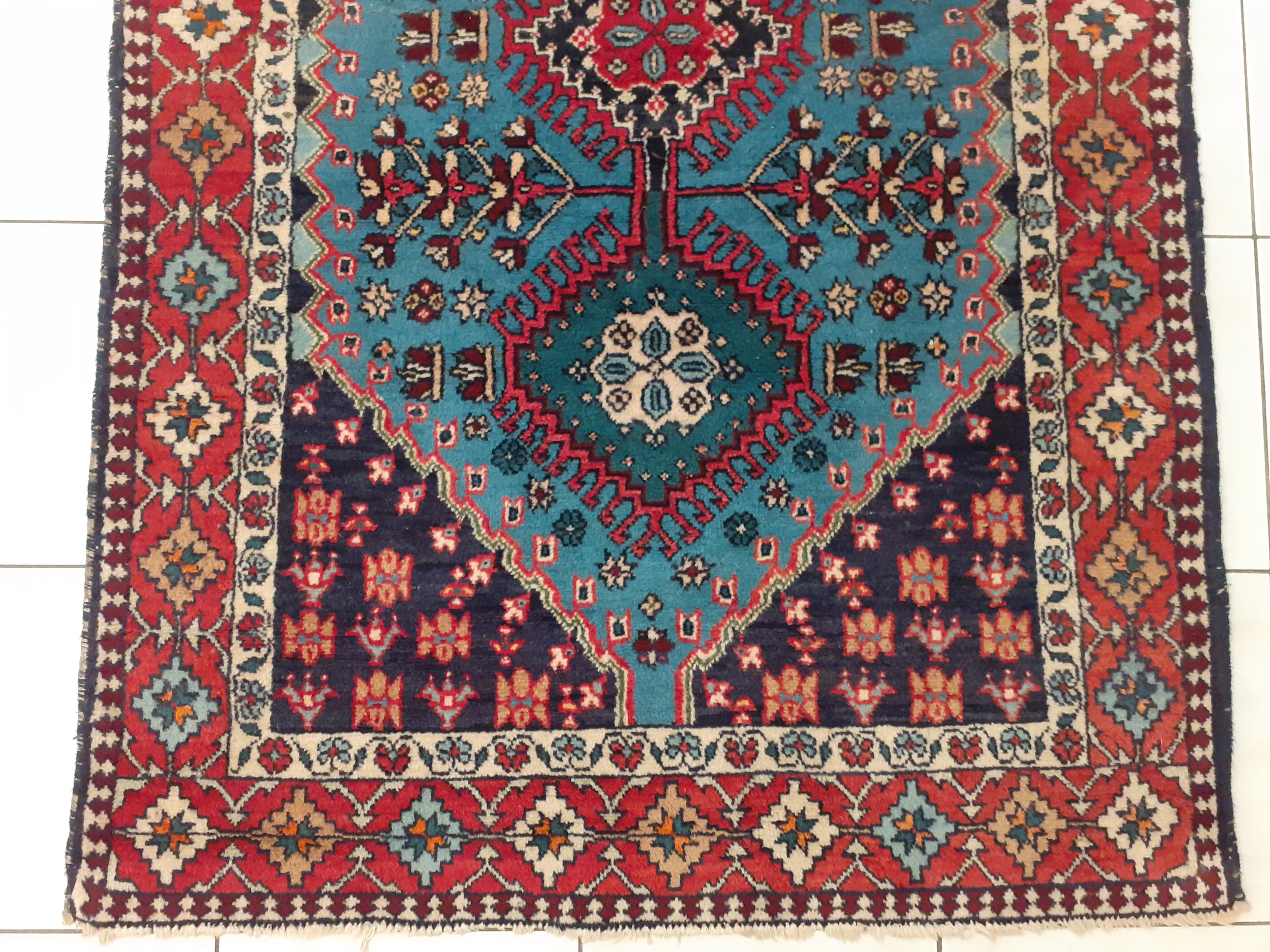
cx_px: 635
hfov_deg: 65.3
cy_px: 476
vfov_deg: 51.4
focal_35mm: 27
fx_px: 991
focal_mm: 3.6
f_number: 1.9
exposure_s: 1/33
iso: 200
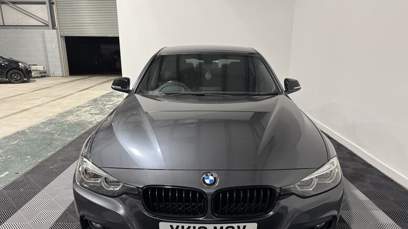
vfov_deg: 42.7
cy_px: 136
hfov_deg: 69.9
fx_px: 292
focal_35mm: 27
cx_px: 206
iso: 250
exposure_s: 1/50
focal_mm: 6.76
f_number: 1.78
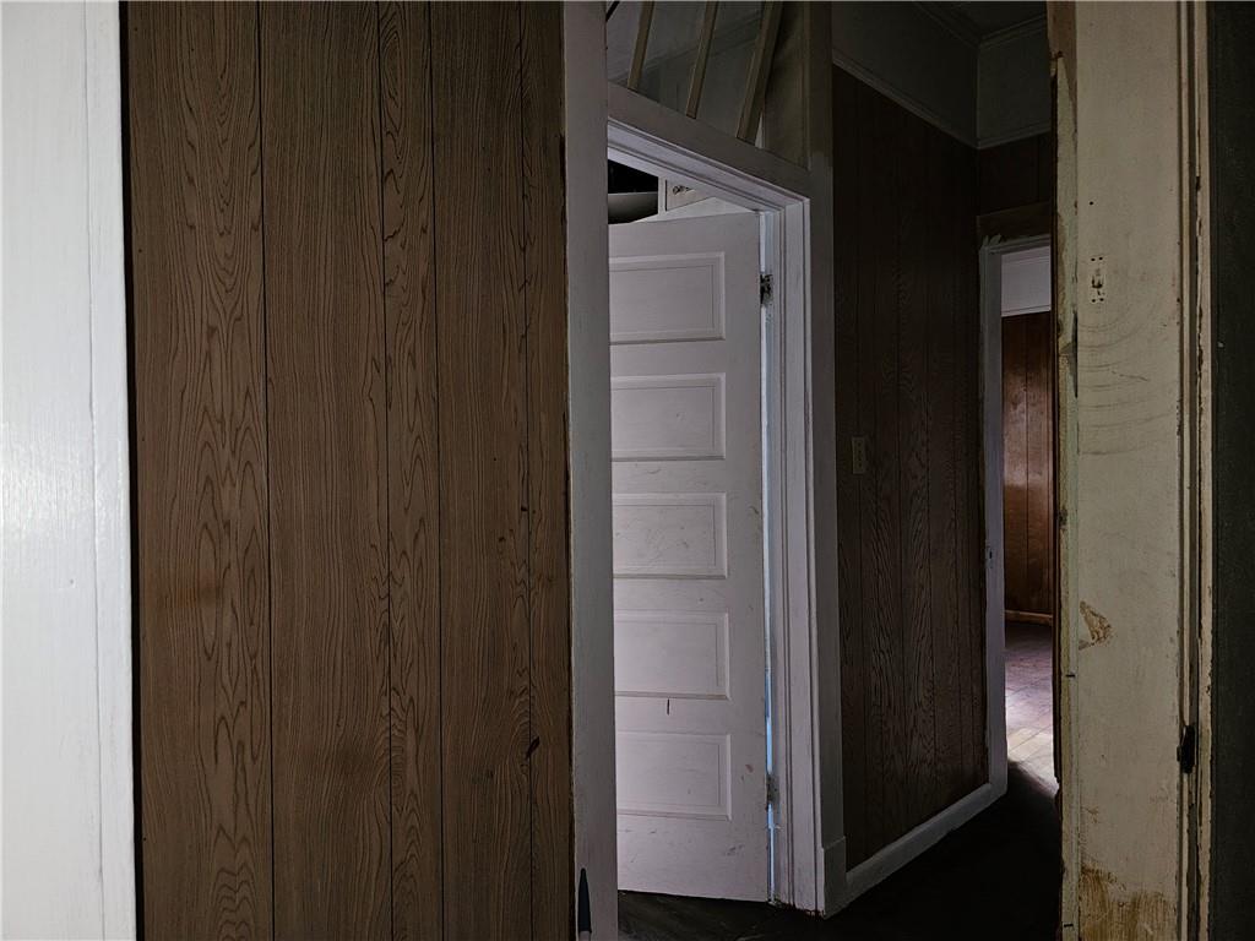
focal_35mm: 23
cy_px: 470
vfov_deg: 58.9
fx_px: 834
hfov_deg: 73.9
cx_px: 628
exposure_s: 1/30
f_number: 1.7
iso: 100
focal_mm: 6.3
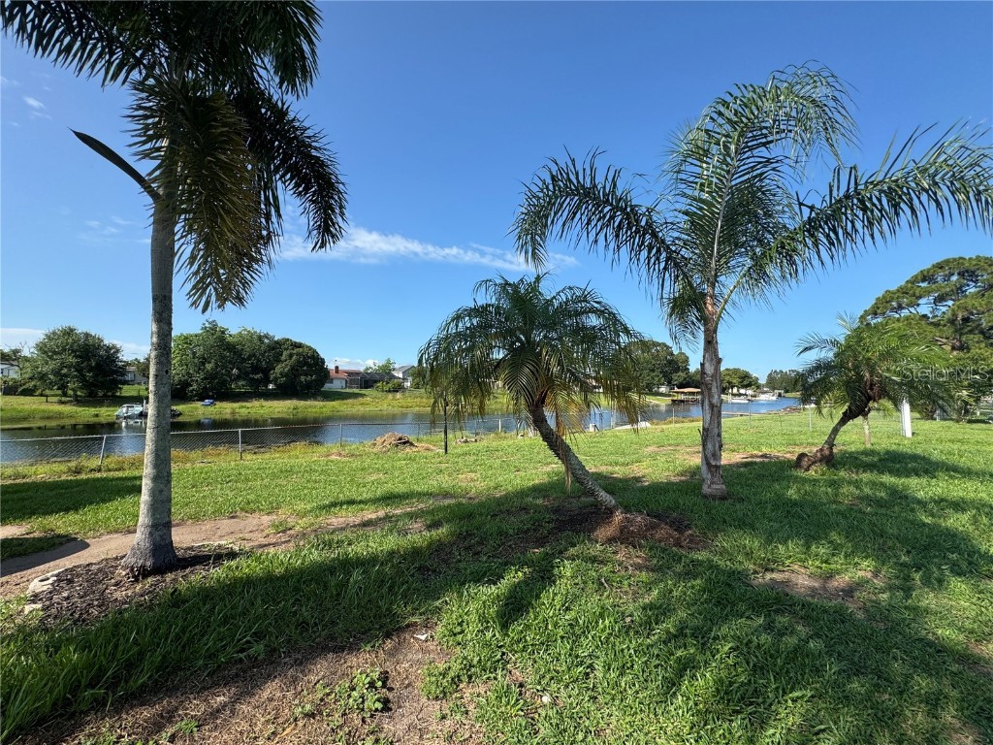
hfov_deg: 102.1
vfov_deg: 85.7
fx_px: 402
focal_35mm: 14
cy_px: 372
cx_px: 496
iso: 50
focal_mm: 2.22
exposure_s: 1/1477
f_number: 2.2
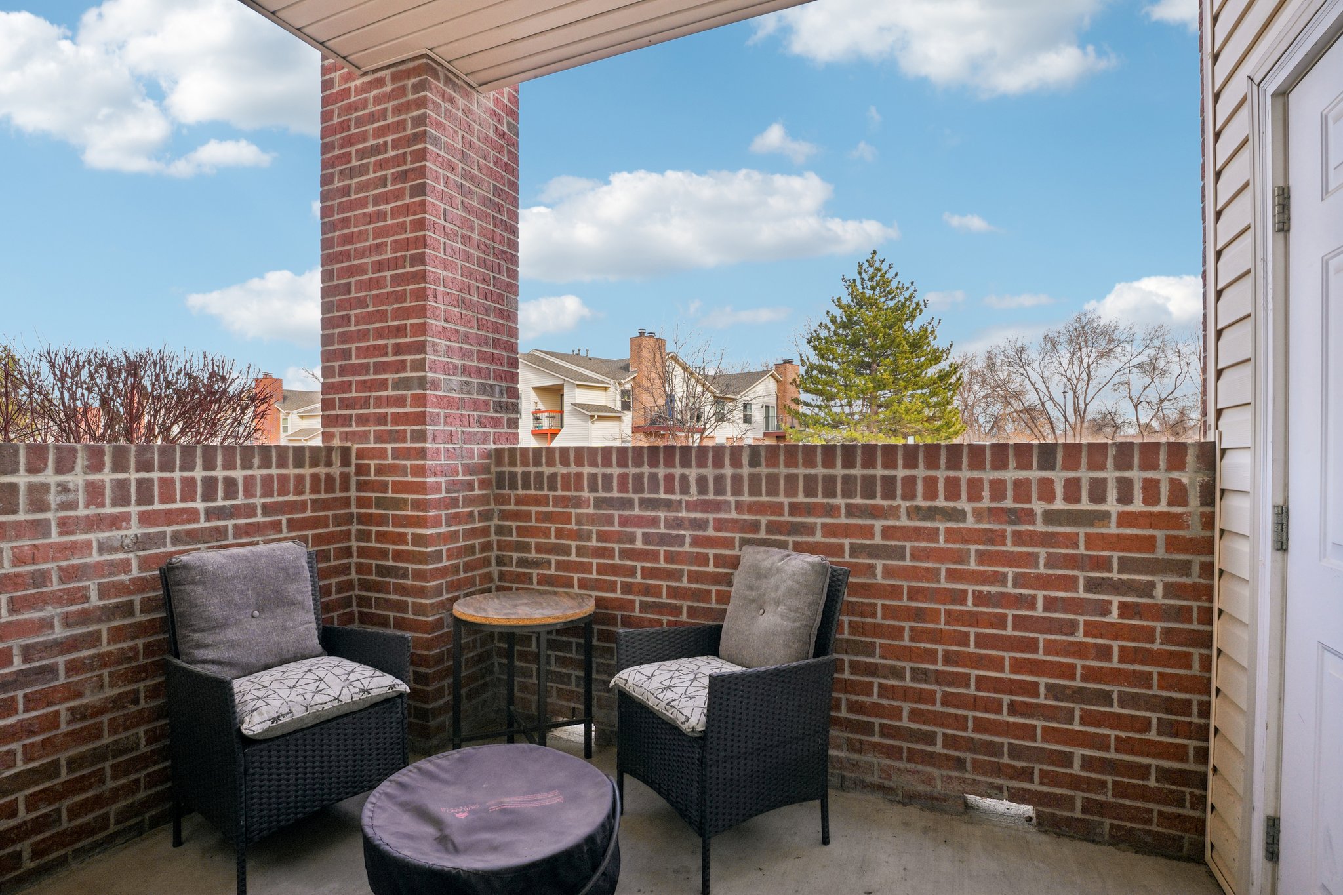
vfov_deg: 72.0
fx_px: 615
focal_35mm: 16
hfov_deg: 95.0
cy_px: 448
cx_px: 672
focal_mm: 11
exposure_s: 1/90
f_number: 8
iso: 100
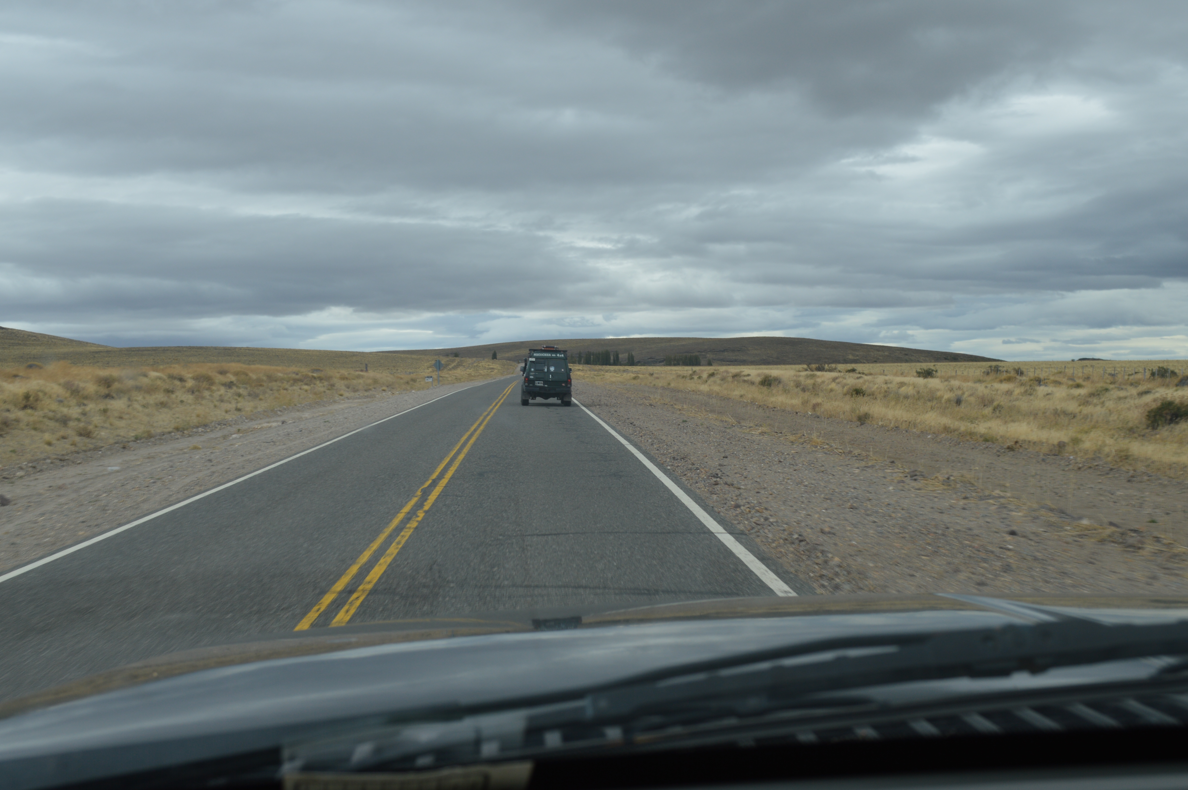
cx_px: 605
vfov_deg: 31.8
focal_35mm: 42
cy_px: 410
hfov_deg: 46.4
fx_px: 1385
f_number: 7.1
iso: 100
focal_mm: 24
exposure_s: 1/200
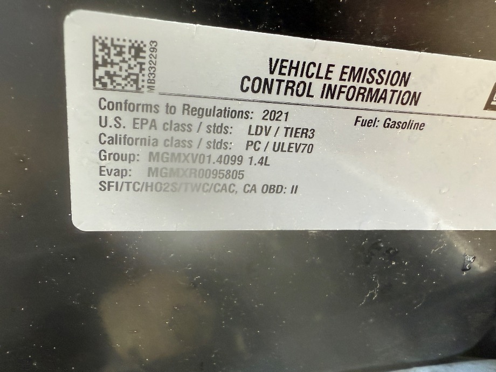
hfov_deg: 69.4
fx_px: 358
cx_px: 248
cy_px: 186
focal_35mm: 25
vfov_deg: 54.9
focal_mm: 2.22
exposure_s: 1/99
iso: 200
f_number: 2.2
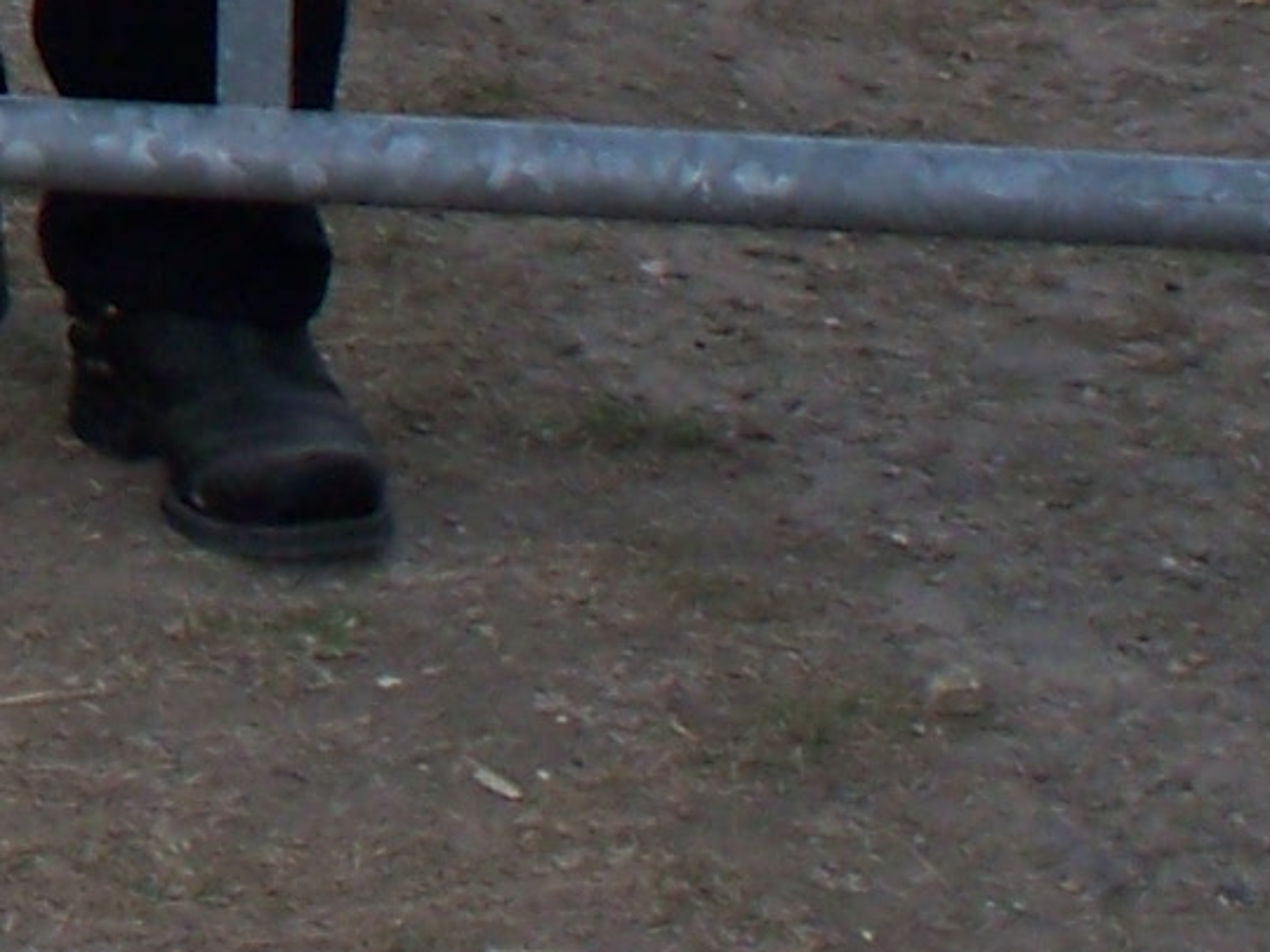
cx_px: -1305
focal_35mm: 267
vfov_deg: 5.3
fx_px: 9794
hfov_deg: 7.1
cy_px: -1661
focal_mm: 7.54
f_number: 2.8
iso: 64
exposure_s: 1/640
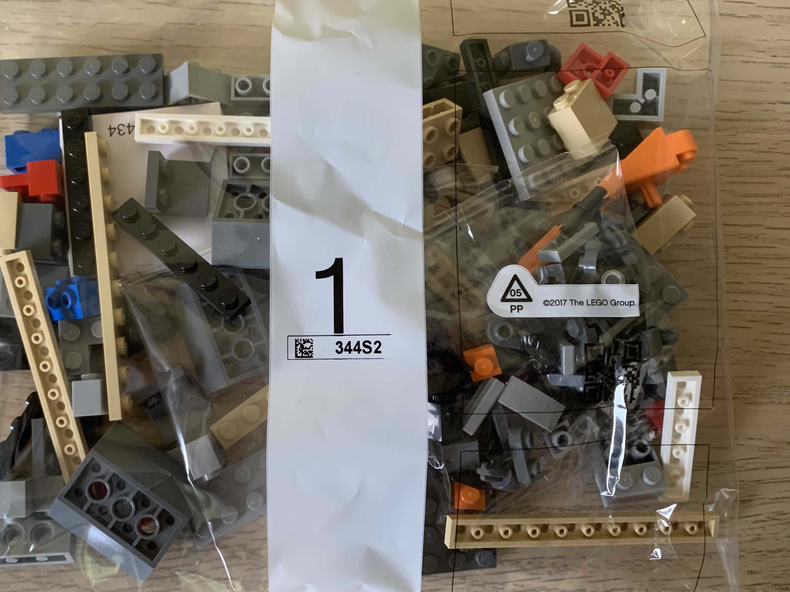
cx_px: 325
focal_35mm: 33
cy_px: 284
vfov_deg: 42.9
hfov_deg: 55.0
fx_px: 753
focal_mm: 4.25
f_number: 1.8
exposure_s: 1/60
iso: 320
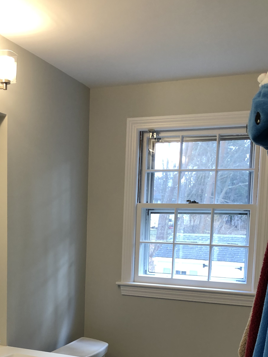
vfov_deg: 39.1
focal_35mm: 47
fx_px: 485
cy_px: 276
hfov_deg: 30.6
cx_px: 84
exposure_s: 1/30
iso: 25
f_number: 1.8
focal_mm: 3.99
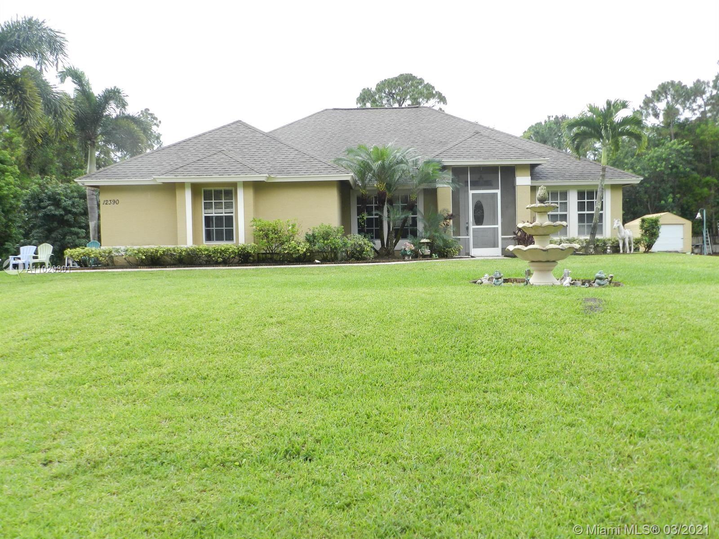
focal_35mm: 32
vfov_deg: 44.2
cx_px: 360
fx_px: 665
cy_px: 270
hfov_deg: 56.8
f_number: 3.7
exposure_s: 1/200
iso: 160
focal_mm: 5.6
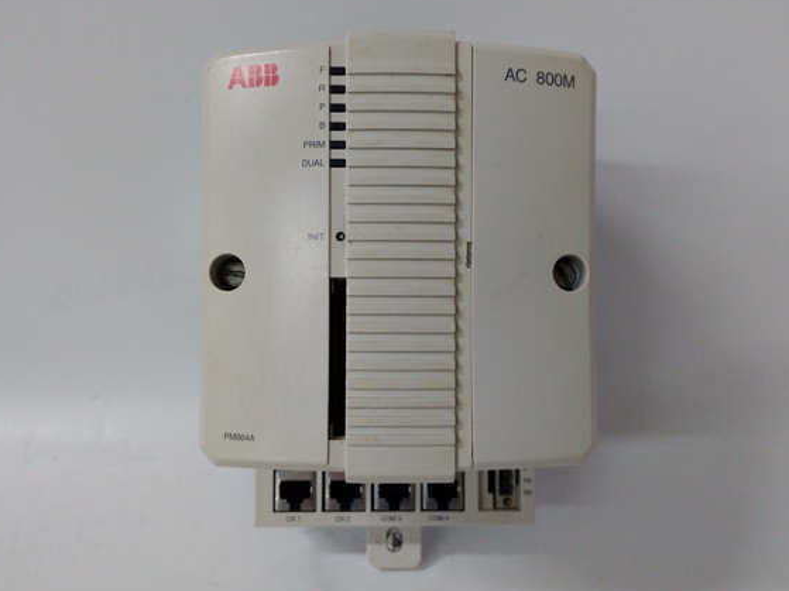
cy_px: 296
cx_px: 405
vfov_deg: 48.2
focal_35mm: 29
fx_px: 661
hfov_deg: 61.7
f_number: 2
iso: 285
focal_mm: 3.79
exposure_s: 1/33
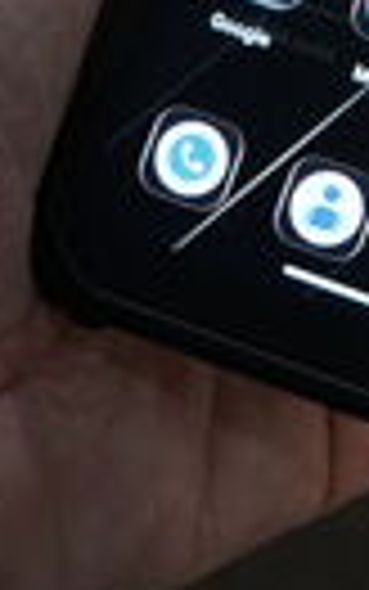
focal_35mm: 157
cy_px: -272
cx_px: 630
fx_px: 2523
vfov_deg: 12.7
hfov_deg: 8.1
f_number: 8
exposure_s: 1/160
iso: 5000
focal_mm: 33
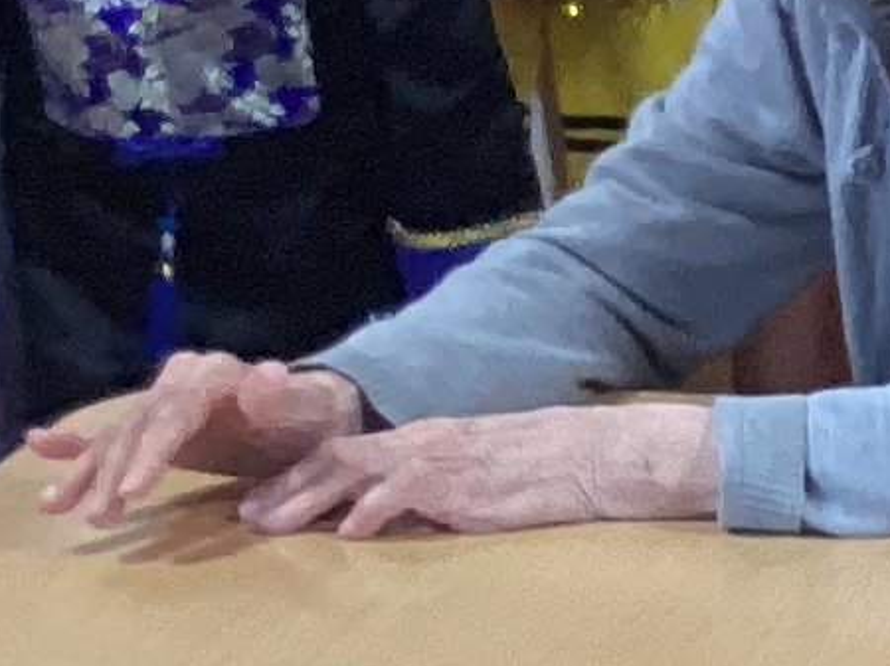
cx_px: 680
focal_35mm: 225
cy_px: 318
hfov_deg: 8.8
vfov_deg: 6.6
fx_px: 5782
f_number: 2.4
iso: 160
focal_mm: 3.3
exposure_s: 1/60
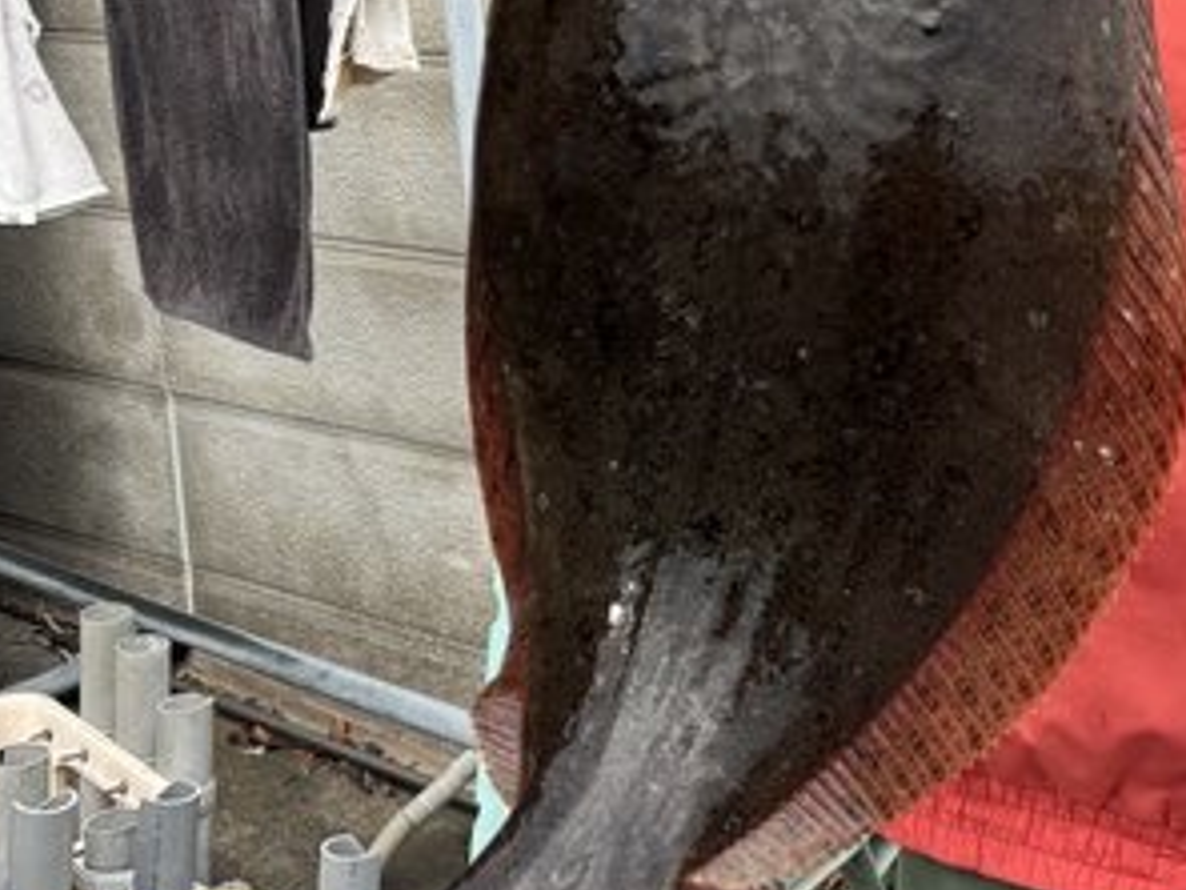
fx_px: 2570
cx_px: 1042
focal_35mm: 75
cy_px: -40
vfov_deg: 19.0
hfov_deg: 25.3
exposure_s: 1/242
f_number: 1.6
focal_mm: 5.96
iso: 40
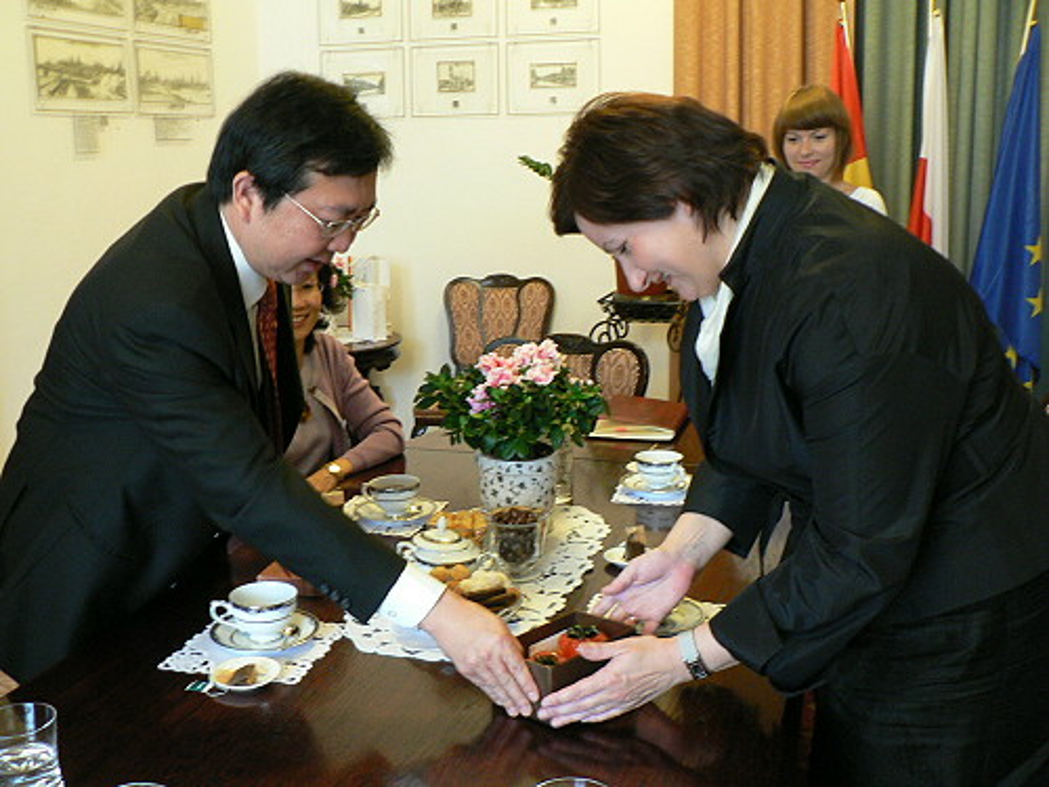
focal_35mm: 36
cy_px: 394
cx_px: 524
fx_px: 1091
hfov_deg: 51.4
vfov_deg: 39.7
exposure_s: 1/10
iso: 200
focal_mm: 6
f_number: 2.8
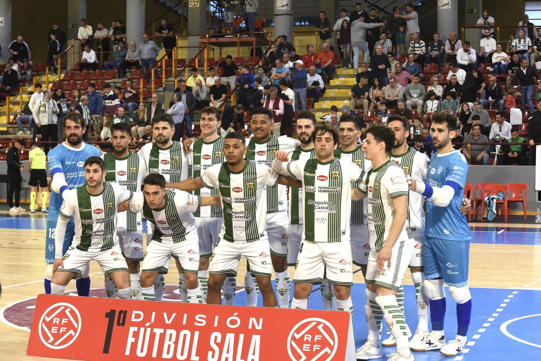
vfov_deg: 19.5
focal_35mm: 70
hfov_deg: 28.8
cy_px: 180
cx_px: 270
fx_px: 1052
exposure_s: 1/160
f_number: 7.1
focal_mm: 70
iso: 2000
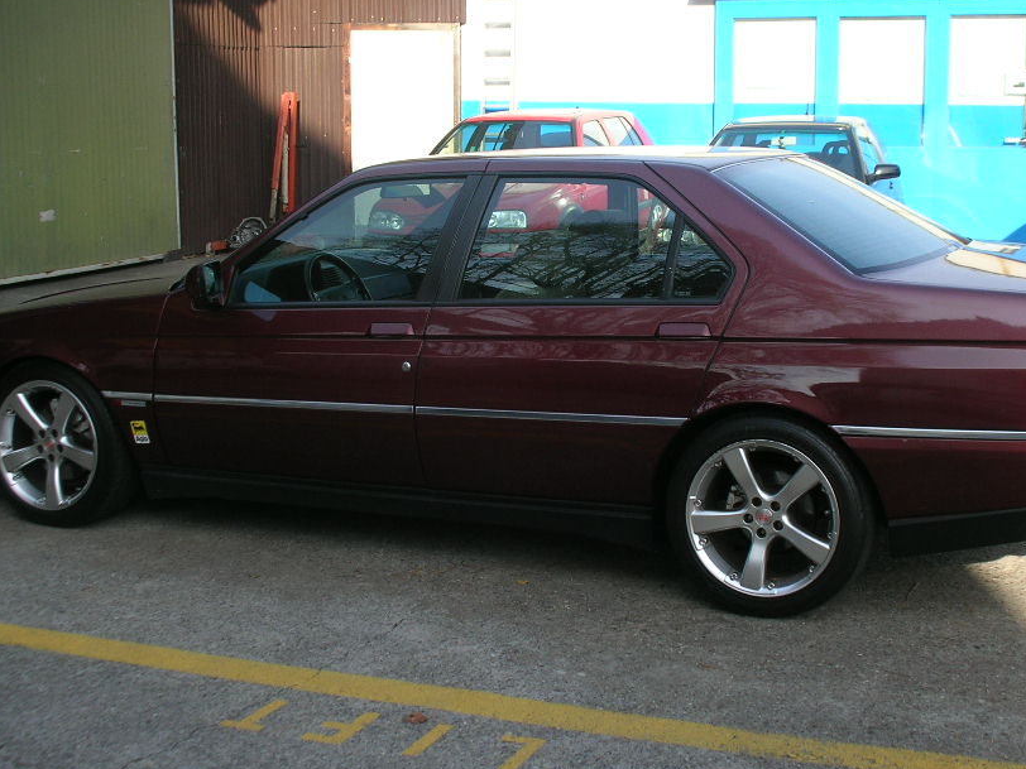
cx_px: 543
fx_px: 1719
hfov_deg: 33.2
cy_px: 359
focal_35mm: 58
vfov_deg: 25.2
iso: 50
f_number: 3.5
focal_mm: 7.7
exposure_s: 1/202
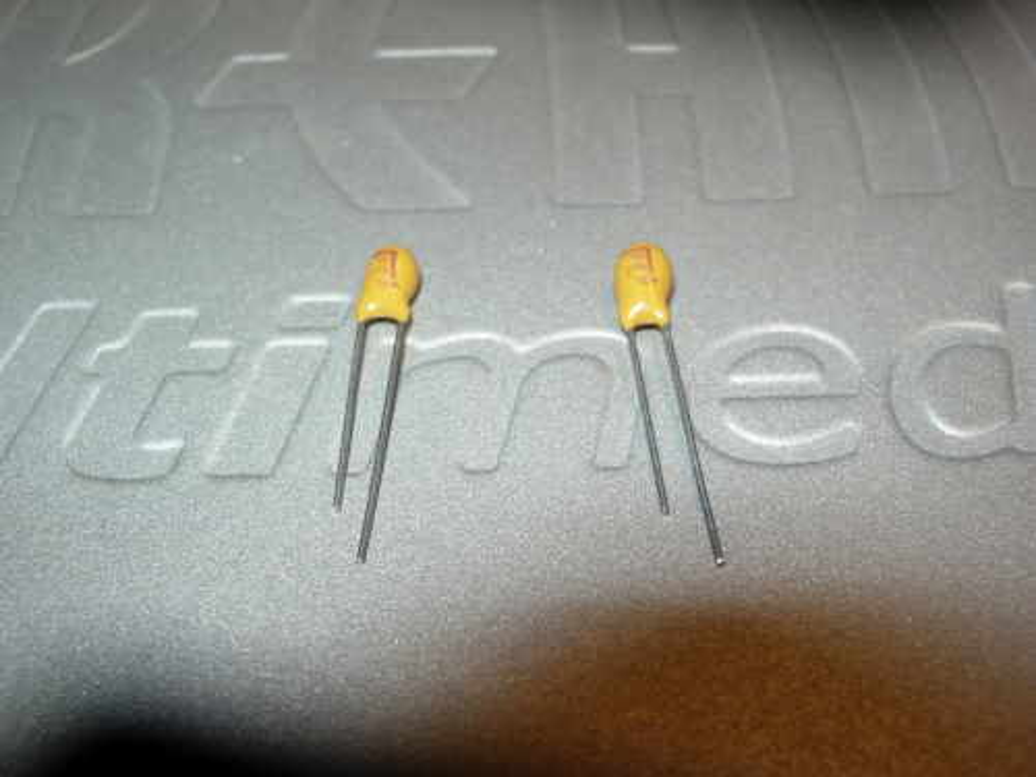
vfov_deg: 37.7
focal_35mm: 38
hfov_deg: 49.0
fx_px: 1137
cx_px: 518
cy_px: 388
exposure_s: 1/32
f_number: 4.8
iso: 79
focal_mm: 7.8
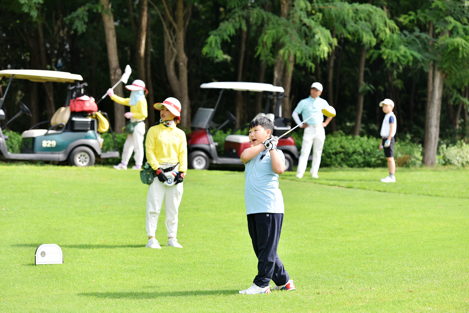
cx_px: 234
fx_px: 1459
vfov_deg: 12.2
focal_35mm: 112
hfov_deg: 18.3
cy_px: 156
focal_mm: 112
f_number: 4
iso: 125
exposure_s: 1/640
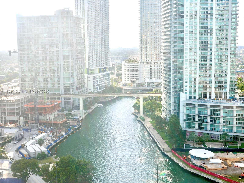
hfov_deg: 35.5
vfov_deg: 27.0
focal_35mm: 54
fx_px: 381
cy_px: 92
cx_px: 122
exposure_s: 1/160
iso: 200
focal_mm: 27
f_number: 11
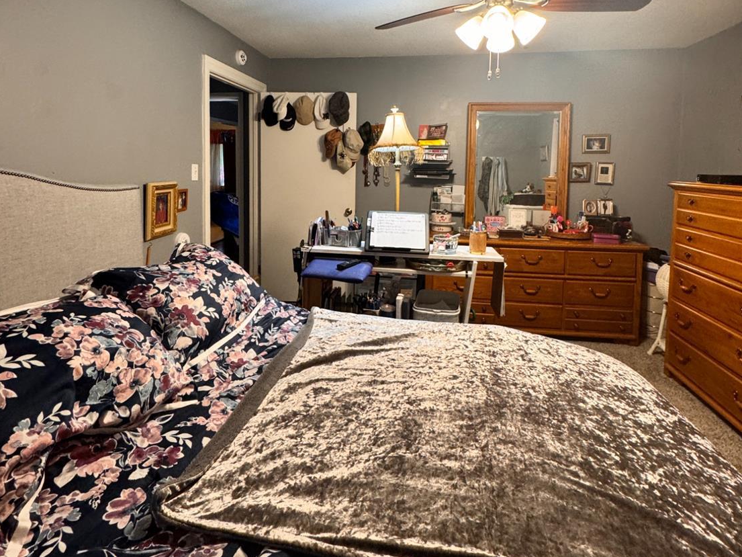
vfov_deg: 66.9
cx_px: 365
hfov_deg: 84.7
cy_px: 187
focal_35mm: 19
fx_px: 407
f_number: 2.2
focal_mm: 2.22
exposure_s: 1/60
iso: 250
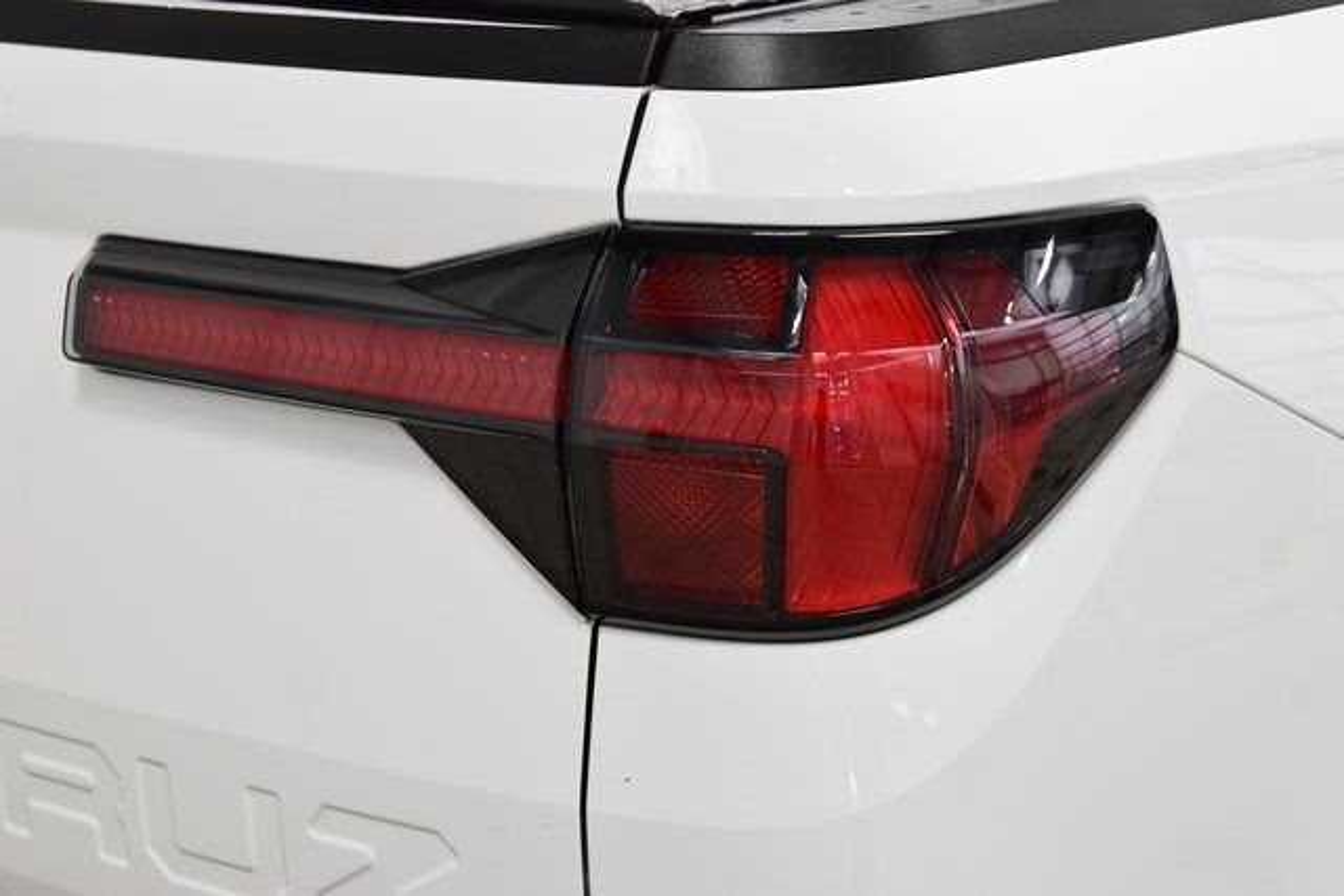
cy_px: 448
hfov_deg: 26.0
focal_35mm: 78
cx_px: 672
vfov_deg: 17.5
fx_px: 2912
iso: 450
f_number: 6.3
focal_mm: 52
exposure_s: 1/15
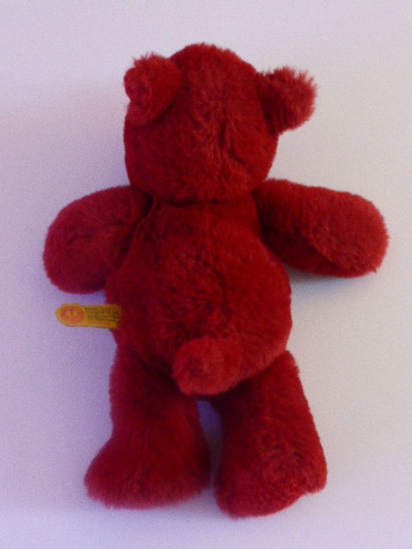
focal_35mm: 57
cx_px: 206
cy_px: 274
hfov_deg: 25.7
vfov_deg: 33.8
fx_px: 904
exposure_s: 1/4
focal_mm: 9.7
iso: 640
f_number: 4.6
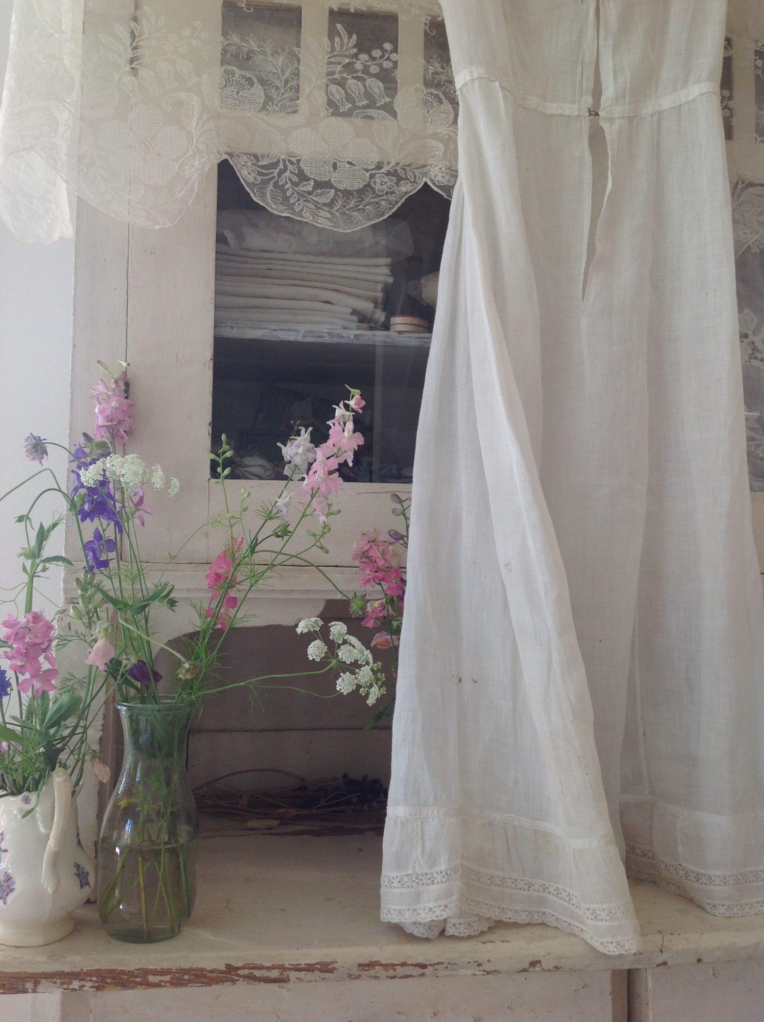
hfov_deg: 40.6
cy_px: 511
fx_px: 1033
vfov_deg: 52.7
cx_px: 382
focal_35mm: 35
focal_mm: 4.28
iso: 50
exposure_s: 1/60
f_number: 2.4
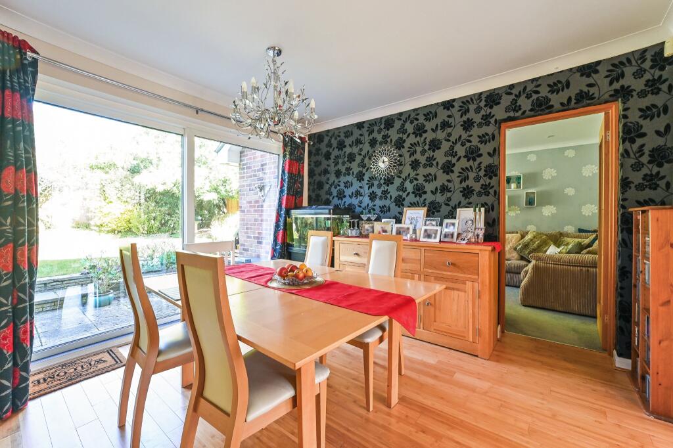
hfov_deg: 104.3
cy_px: 224
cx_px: 336
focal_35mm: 14
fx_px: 262
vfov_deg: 81.2
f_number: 9
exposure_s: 1/13
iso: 400
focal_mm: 14
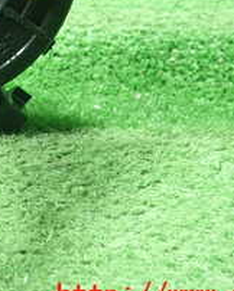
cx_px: -51
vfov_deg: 21.1
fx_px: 752
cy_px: -9
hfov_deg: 16.9
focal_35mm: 87
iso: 800
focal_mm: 5.5
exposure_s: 1/80
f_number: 2.3
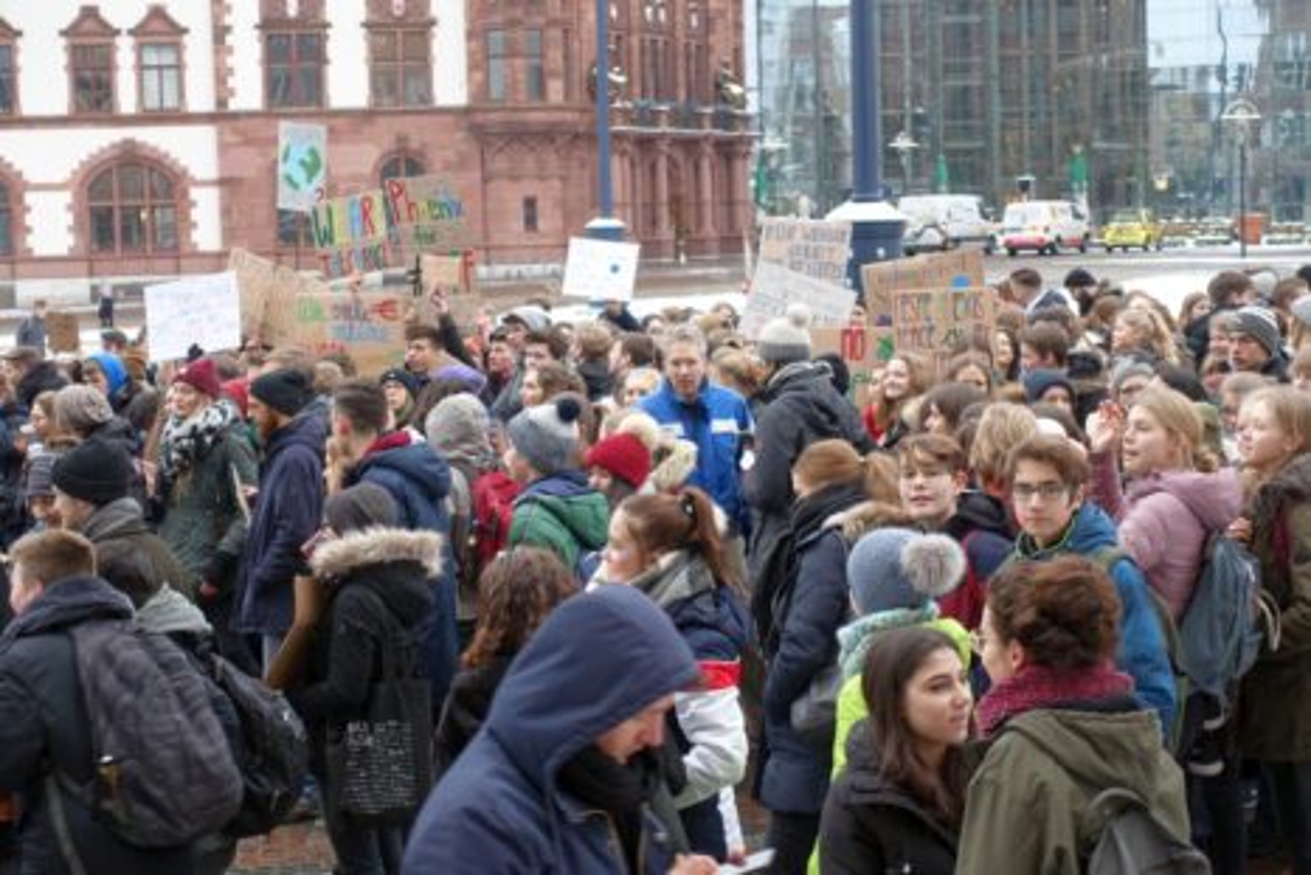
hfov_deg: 28.8
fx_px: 2550
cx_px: 656
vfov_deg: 19.5
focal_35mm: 70
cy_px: 438
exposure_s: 1/80
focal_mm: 25.7
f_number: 2.8
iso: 160
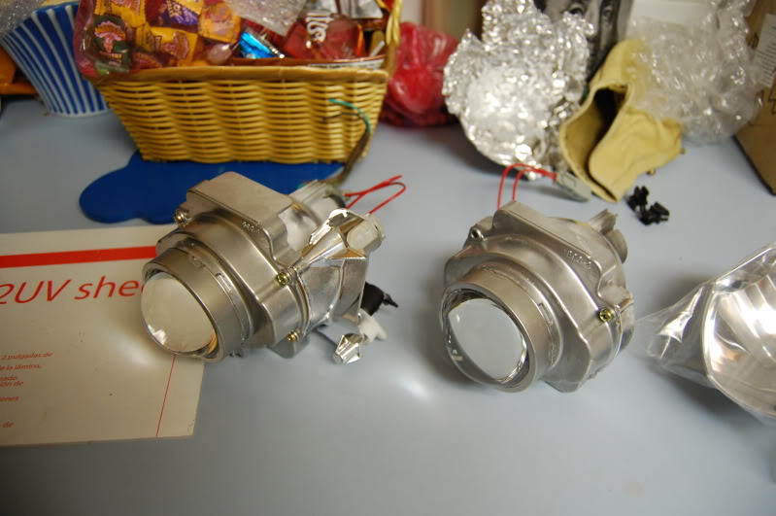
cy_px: 258
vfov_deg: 47.8
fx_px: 581
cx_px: 388
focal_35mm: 27
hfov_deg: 67.4
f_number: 3.5
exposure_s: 1/30
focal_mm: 18
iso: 720
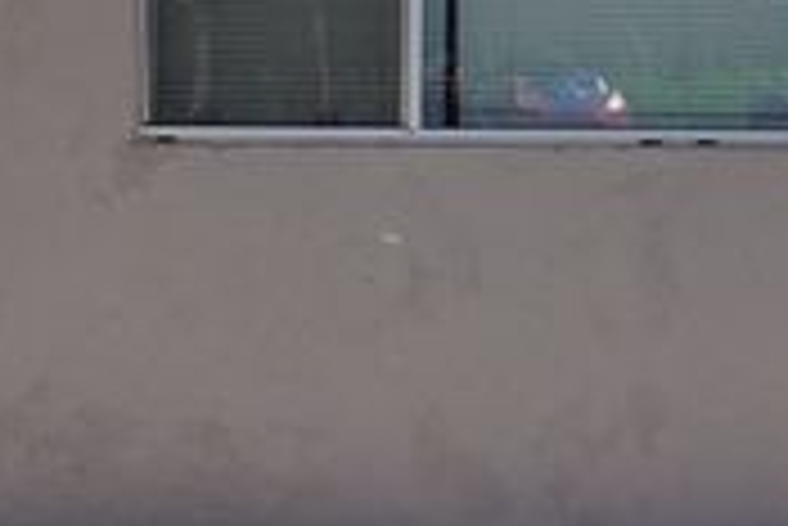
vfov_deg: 13.8
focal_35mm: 98
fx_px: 2156
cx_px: 239
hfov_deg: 20.6
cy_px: 25
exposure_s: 1/320
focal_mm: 23
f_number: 4.5
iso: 100
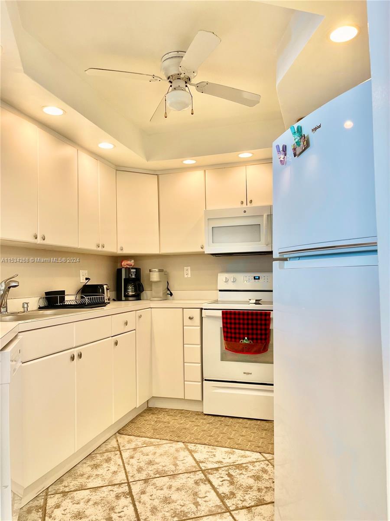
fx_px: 376
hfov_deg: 54.9
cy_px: 260
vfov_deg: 69.4
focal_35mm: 25
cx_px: 195
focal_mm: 5.1
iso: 80
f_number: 1.6
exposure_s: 1/60
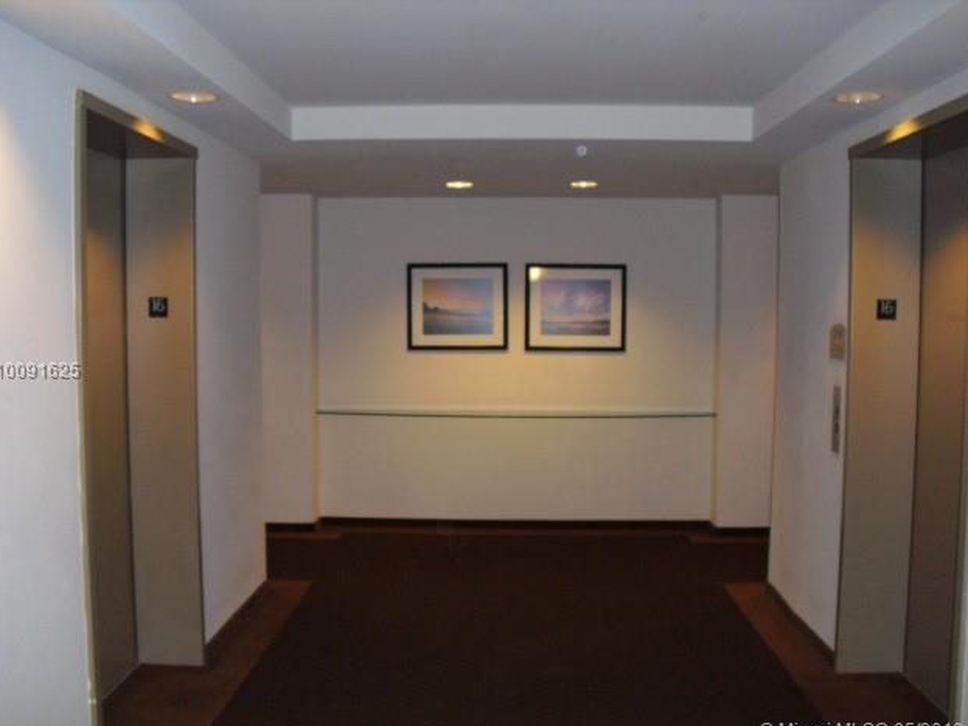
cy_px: 372
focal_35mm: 37
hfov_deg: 50.1
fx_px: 1034
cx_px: 474
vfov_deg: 38.7
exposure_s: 1/60
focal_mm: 6.3
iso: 400
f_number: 3.1
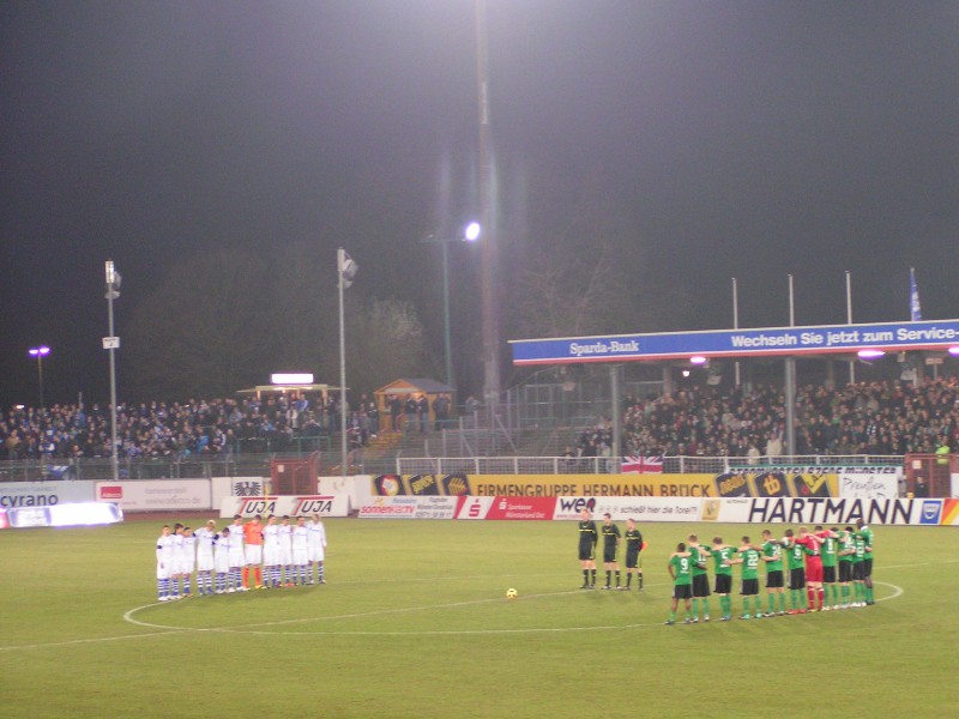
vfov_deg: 14.2
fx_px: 2881
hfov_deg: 18.9
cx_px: 480
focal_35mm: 104
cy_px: 360
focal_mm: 15.9
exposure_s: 1/25
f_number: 3.5
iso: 200
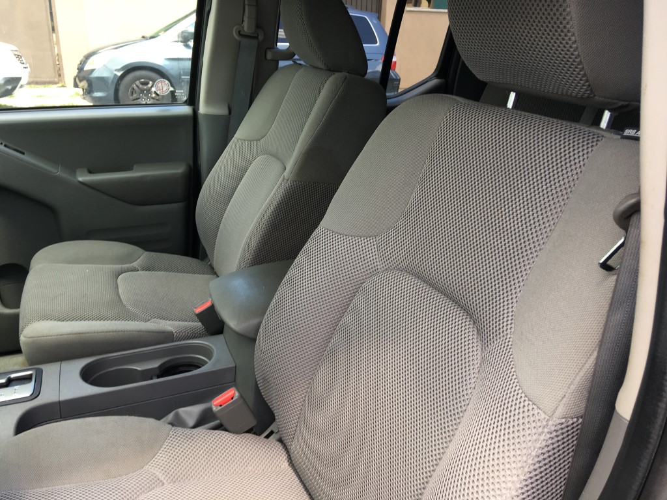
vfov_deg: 48.2
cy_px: 250
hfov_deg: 61.7
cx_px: 334
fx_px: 559
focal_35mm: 29
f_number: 2.2
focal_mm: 4.15
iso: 25
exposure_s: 1/60
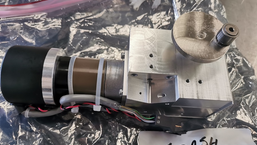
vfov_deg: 38.9
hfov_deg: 64.3
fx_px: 204
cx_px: 131
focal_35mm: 30
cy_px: 74
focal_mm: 5.58
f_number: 1.8
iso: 200
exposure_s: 1/50
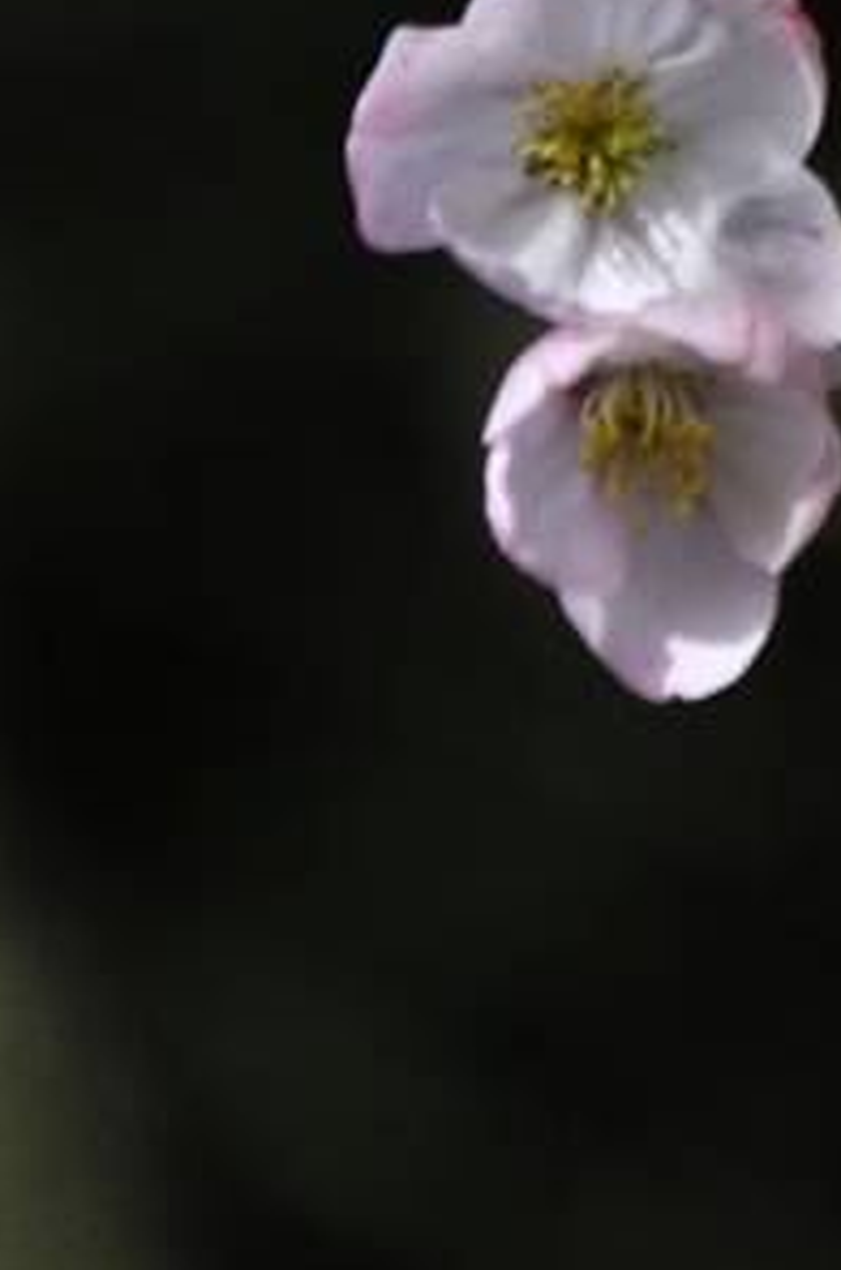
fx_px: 19212
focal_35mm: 546
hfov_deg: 2.5
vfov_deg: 3.8
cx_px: 1214
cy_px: -674
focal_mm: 105
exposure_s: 1/800
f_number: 5.6
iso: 200
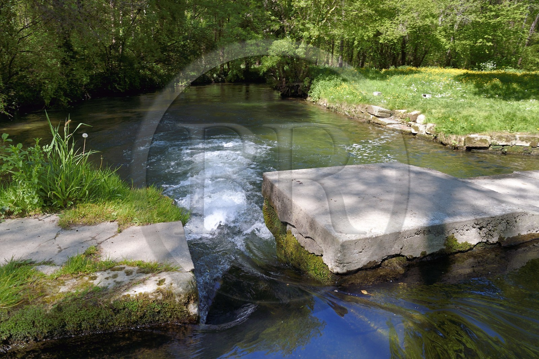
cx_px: 270
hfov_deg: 73.8
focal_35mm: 24
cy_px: 180
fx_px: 359
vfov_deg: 53.1
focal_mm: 24
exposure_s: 1/200
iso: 200
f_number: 10
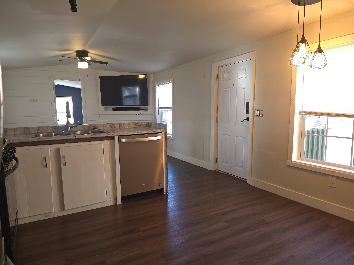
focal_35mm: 23
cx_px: 177
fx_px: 235
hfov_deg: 73.9
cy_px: 132
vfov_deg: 58.9
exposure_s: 1/30
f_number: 1.7
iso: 100
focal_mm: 6.3
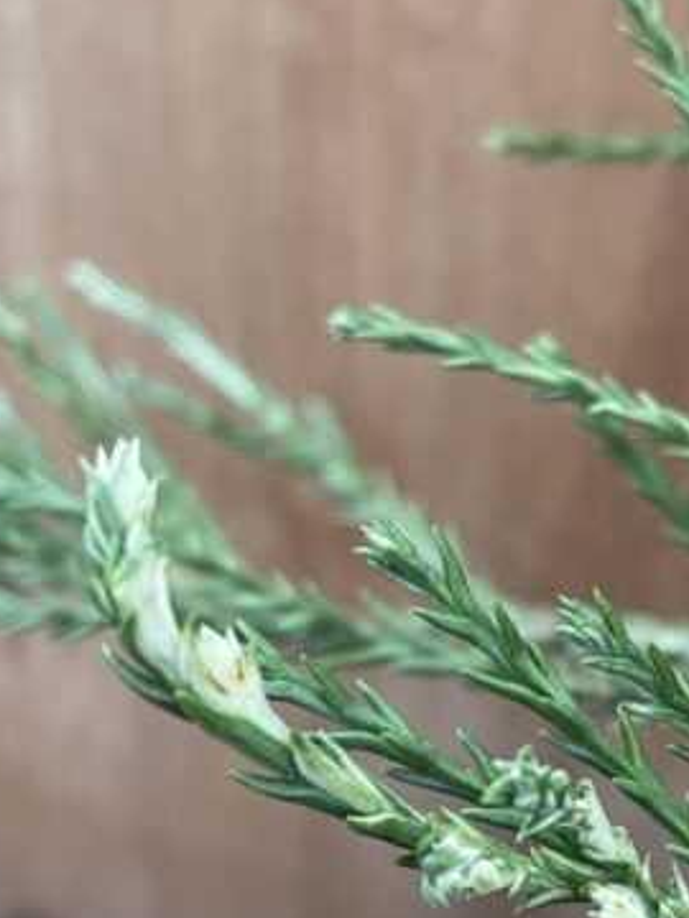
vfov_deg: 26.0
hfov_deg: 19.6
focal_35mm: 74
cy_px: 704
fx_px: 1964
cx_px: 572
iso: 100
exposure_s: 1/50
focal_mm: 4.2
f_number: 1.6
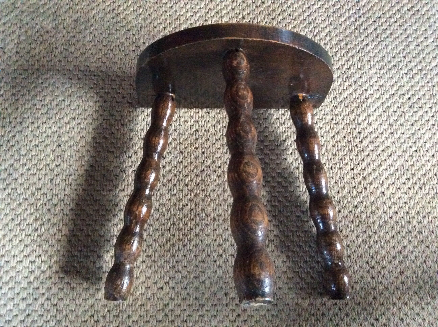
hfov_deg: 56.9
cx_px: 219
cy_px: 164
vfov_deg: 44.1
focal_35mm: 32
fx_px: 404
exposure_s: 1/17
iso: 800
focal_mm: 3.3
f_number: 2.4
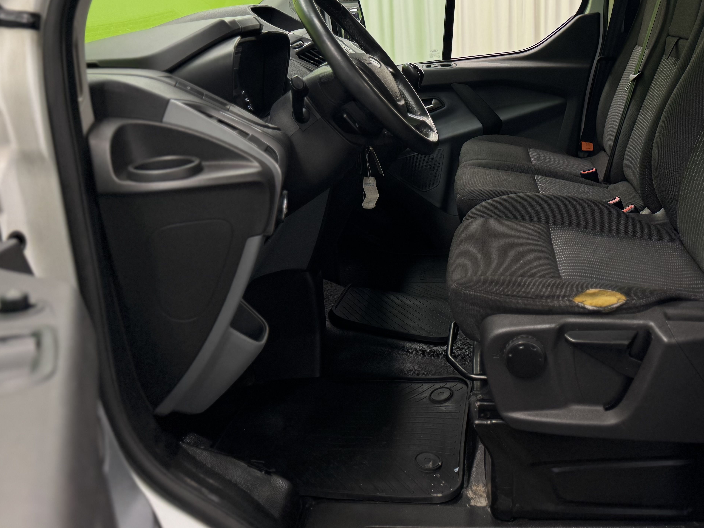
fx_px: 732
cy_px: 158
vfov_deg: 39.0
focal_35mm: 36
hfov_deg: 50.0
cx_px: 494
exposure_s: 1/100
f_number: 1.78
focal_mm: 6.76
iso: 100
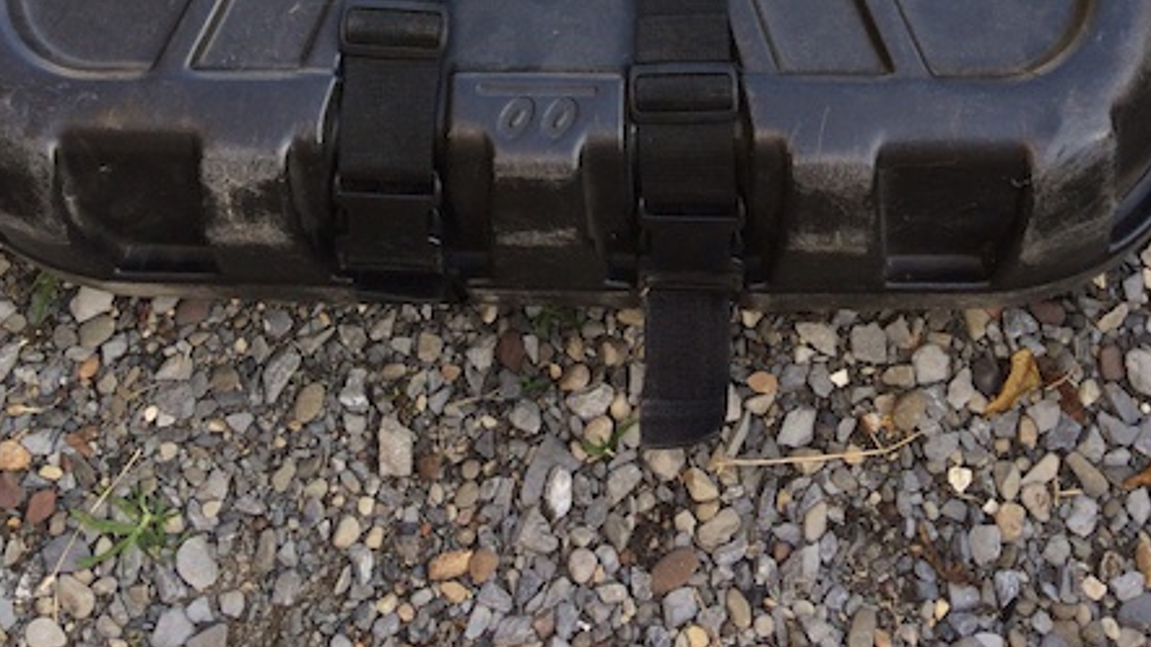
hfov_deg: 36.6
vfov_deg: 18.8
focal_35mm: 57
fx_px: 1739
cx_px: 613
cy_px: -301
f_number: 2.2
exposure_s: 1/120
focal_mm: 4.15
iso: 50
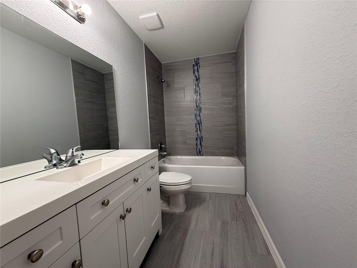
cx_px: 178
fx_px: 144
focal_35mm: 14
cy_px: 134
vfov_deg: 85.7
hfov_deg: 102.1
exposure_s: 1/120
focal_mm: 2.22
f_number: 2.2
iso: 200
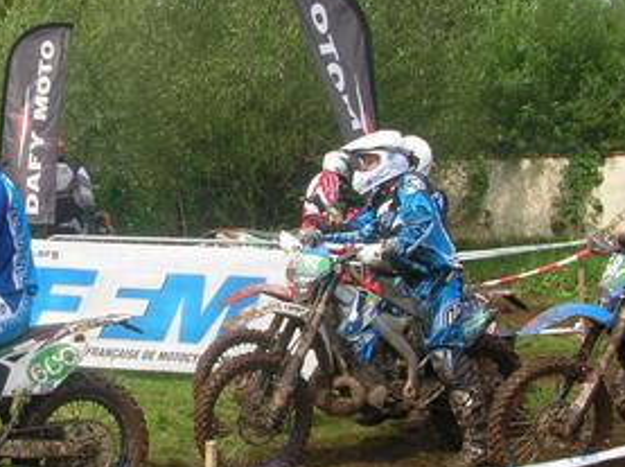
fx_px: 1461
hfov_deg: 23.8
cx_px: 140
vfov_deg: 18.2
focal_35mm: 81
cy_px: 262
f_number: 5.6
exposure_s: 1/168
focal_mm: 5.8
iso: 50
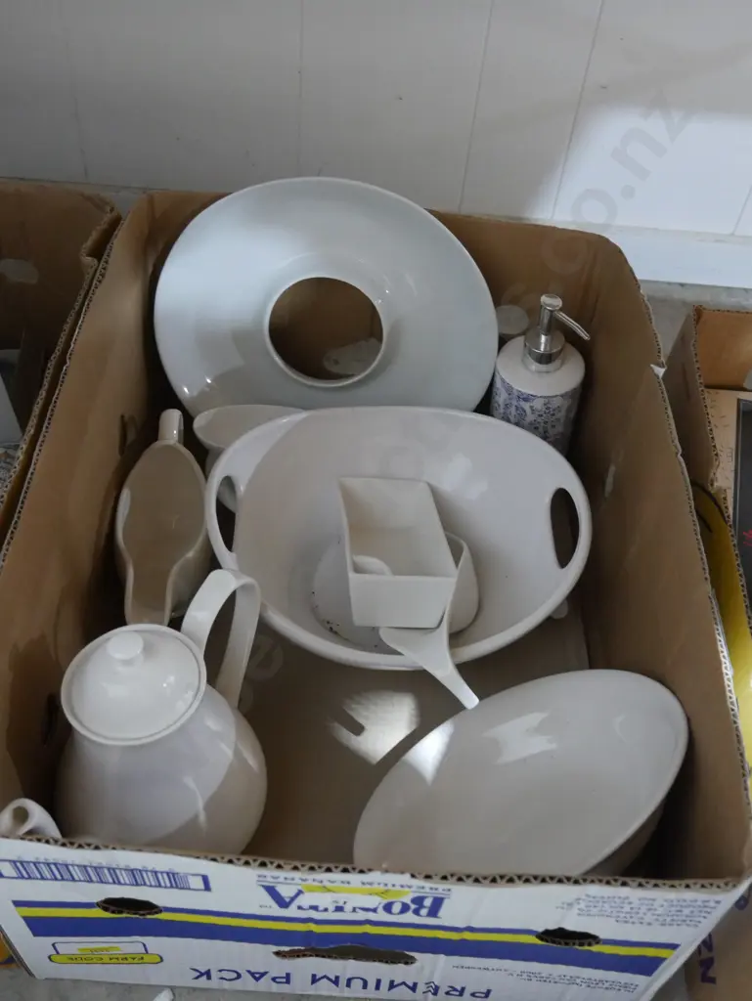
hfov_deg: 39.7
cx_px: 376
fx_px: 1042
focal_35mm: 36
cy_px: 500
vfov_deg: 51.3
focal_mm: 18
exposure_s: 1/40
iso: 3200
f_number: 4
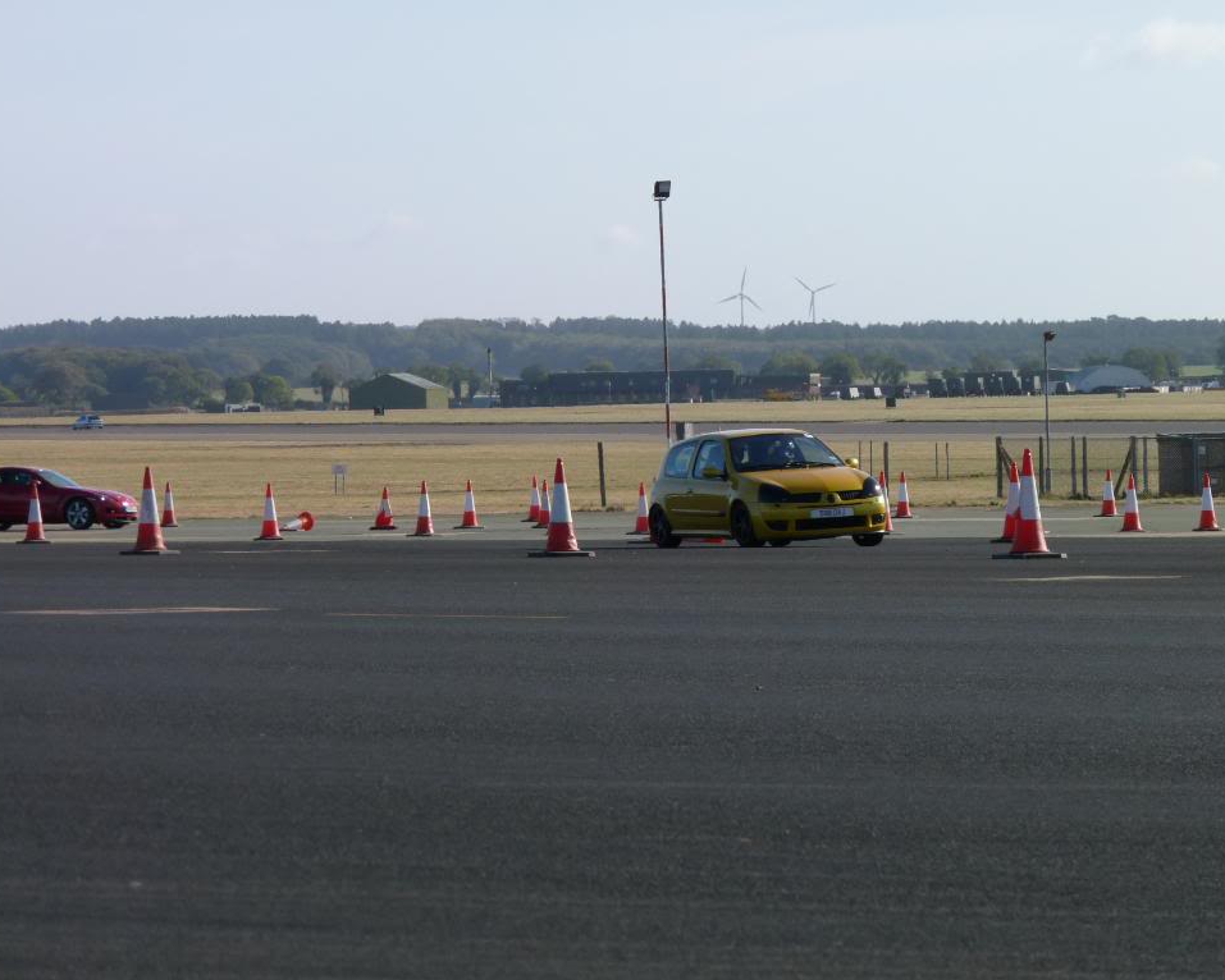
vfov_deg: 7.2
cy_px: 490
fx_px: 7760
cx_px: 639
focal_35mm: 214
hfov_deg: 9.0
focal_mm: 36.4
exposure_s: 1/640
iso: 100
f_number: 5
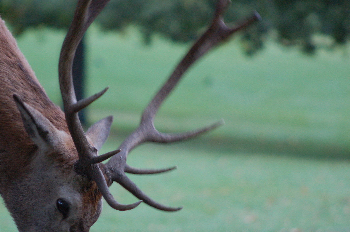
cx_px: 111
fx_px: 4205
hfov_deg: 4.8
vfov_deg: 3.2
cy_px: 140
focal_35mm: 433
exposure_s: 1/8
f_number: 5.6
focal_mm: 210
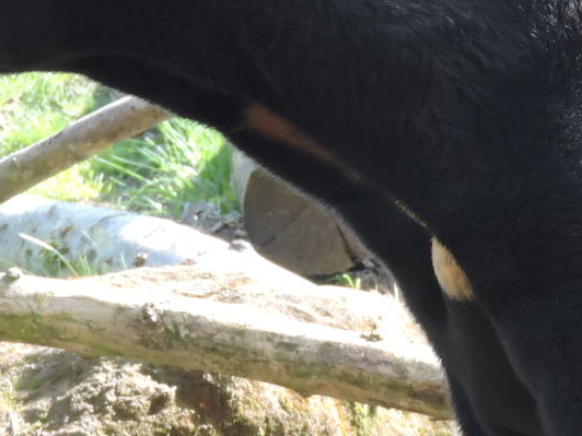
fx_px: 5817
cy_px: 190
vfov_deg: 4.3
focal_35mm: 346
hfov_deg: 5.7
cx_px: 336
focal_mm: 20.6
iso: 220
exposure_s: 1/60
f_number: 5
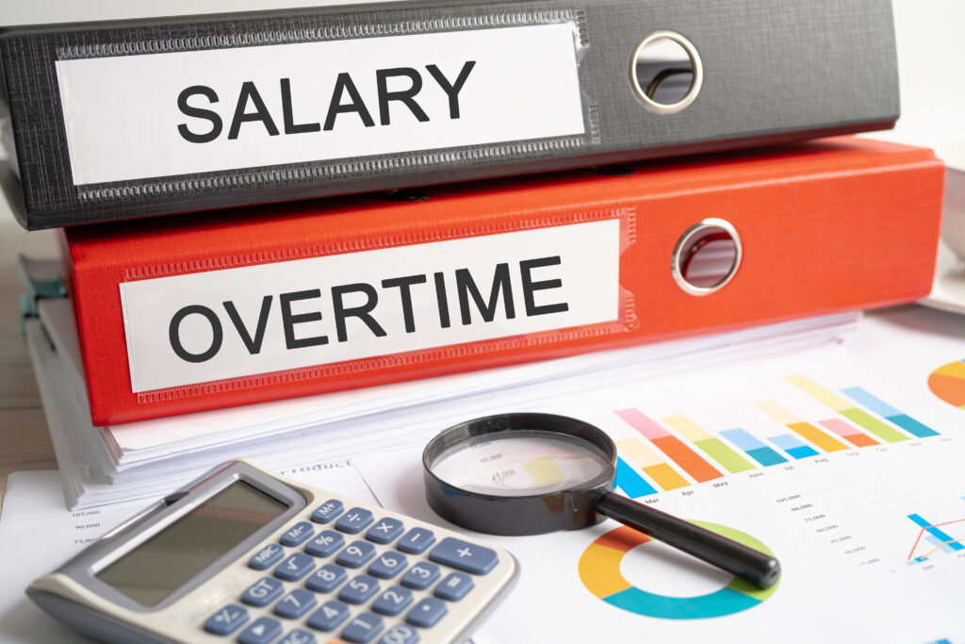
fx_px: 1340
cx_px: 482
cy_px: 322
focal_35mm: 50
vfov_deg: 27.0
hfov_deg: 39.6
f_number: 5.6
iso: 100
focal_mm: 50
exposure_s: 1/100
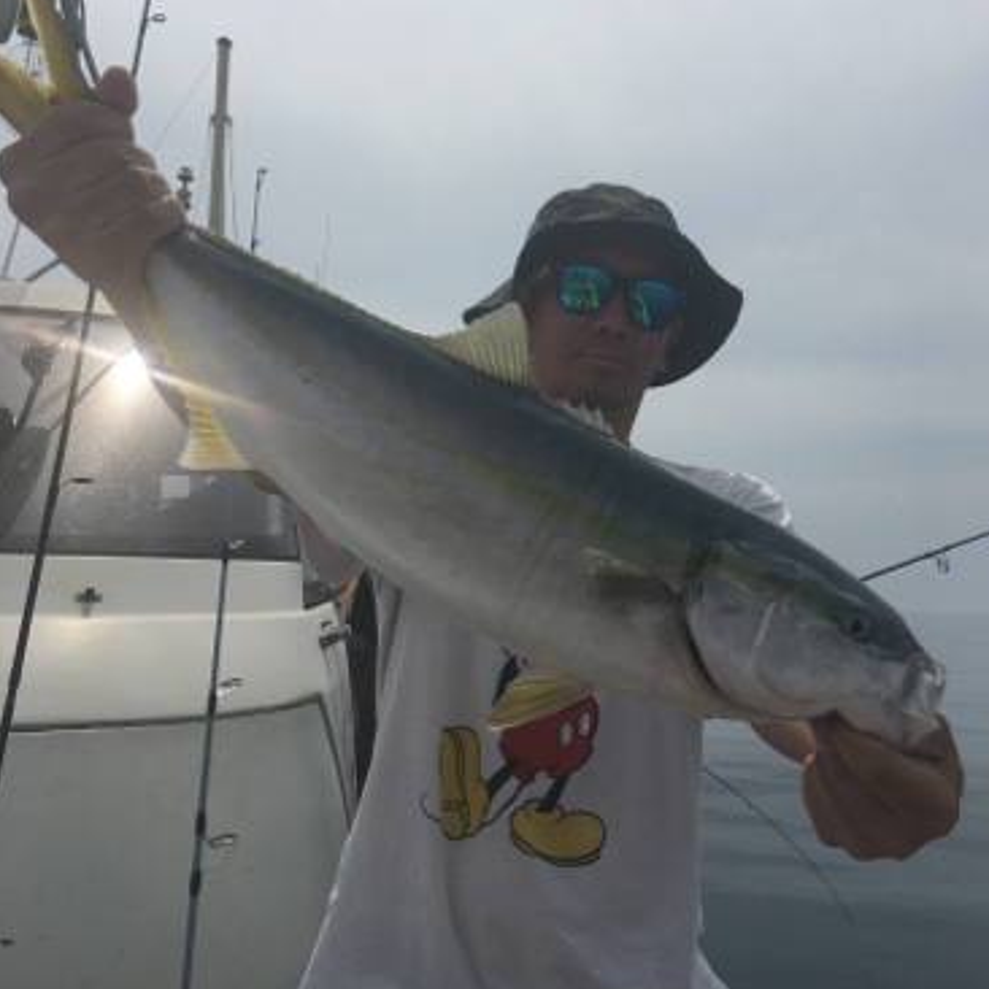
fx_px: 1131
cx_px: 501
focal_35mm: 35
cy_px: 435
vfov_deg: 47.1
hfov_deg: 47.2
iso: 25
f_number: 2.2
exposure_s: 1/4525
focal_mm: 4.15
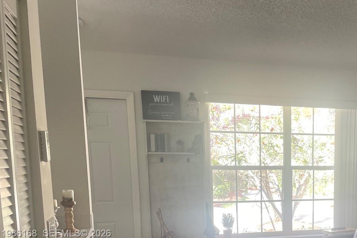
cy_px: 234
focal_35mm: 48
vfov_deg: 26.7
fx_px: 476
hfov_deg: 38.9
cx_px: 305
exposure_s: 1/121
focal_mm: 4.2
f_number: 1.6
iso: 100
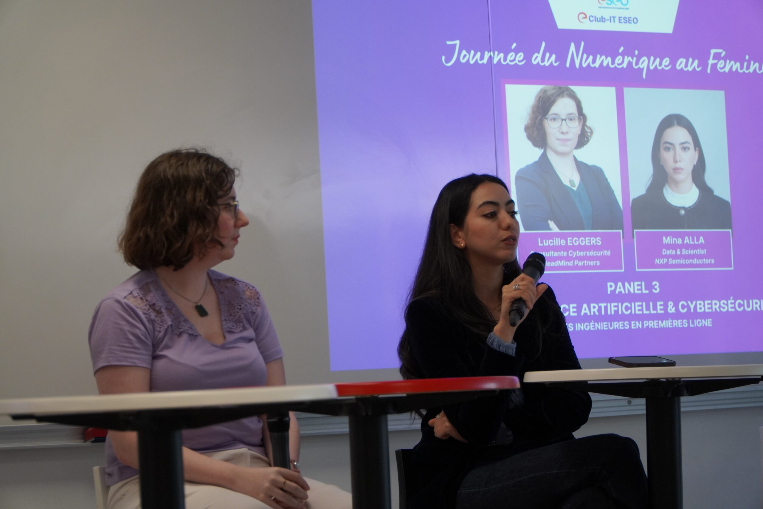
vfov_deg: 11.7
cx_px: 382
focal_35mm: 117
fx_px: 2480
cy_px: 254
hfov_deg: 17.5
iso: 1000
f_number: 4
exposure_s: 1/160
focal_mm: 78
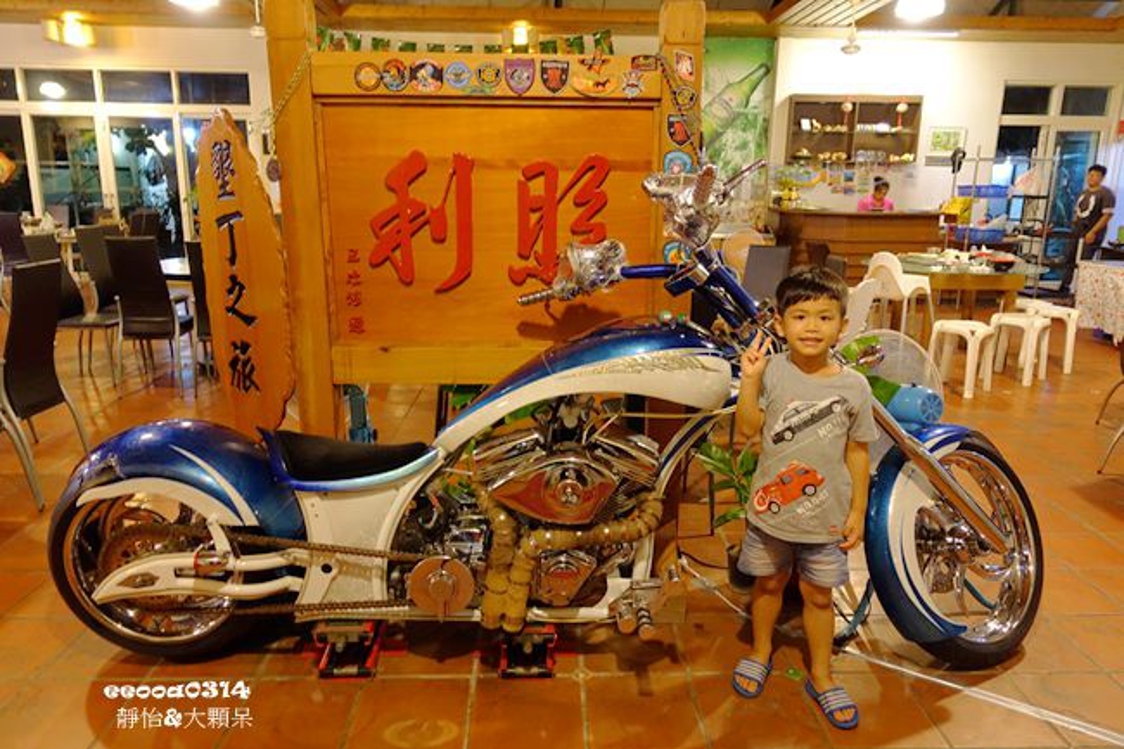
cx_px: 562
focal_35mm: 24
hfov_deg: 73.8
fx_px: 749
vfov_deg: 53.1
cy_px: 374
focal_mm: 8.8
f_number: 1.8
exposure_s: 1/30
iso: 640
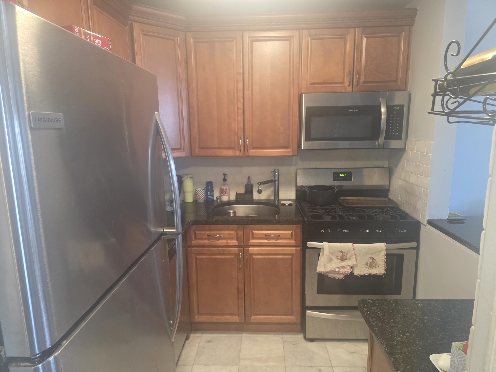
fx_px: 330
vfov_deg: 58.9
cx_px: 248
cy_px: 186
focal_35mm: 23
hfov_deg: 73.9
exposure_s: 1/120
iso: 800
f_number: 1.7
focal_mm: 6.3
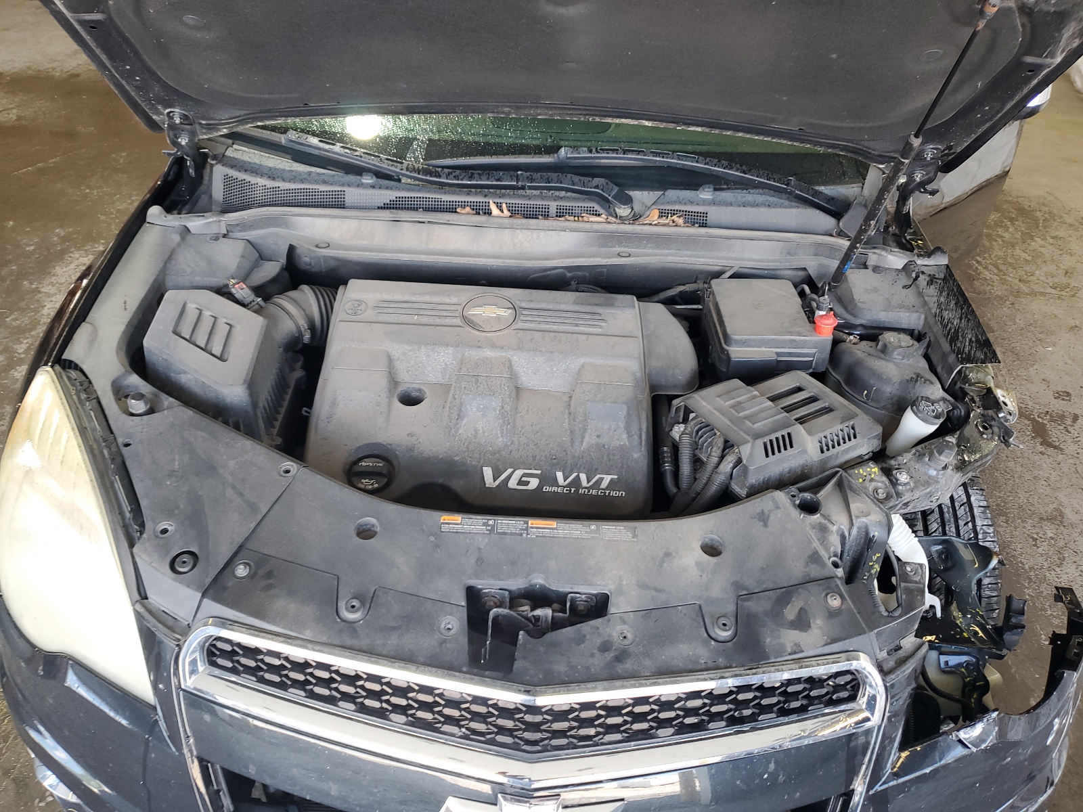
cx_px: 542
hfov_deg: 67.3
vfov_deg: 53.1
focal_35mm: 26
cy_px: 406
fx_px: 813
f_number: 1.5
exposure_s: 1/60.2
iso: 60
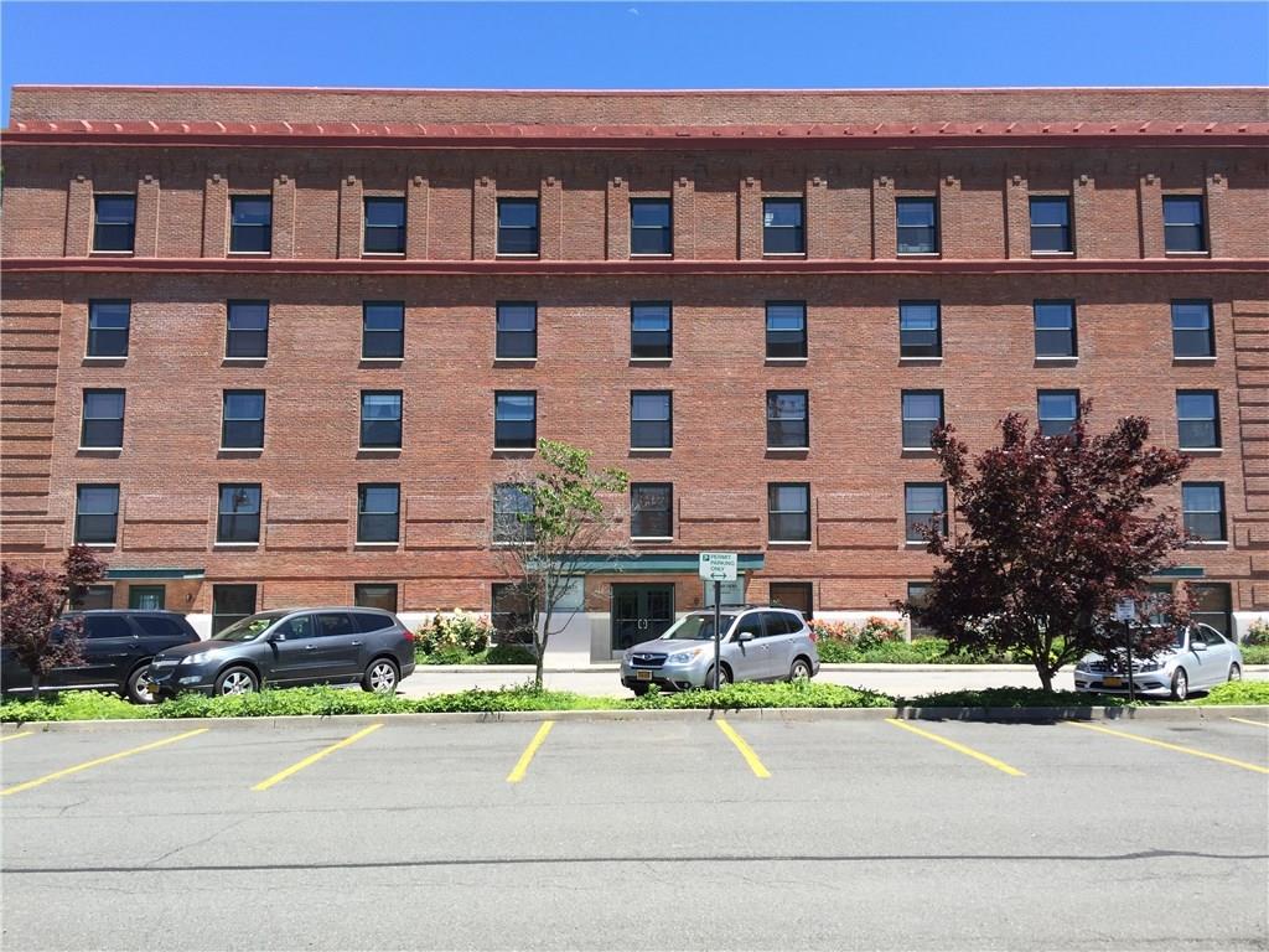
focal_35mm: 29
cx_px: 634
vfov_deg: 48.2
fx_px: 1063
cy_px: 476
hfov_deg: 61.7
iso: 32
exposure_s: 1/898
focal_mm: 4.15
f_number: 2.2
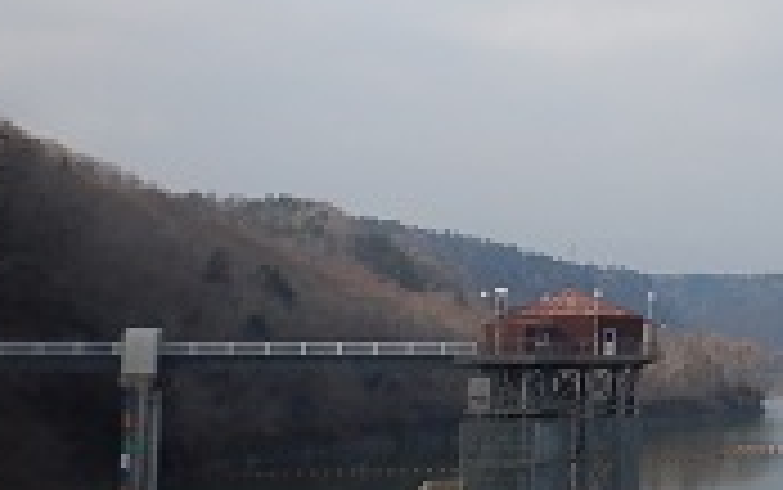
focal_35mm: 73
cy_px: 173
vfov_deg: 17.8
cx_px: 1058
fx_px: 1559
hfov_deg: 24.2
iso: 125
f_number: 2.8
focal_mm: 4.3
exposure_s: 1/1250
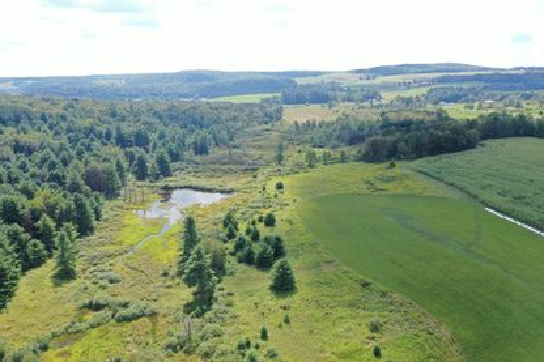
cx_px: 267
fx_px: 438
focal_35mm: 29
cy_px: 186
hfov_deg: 63.7
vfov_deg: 44.9
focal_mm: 10.26
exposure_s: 1/320
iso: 100
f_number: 5
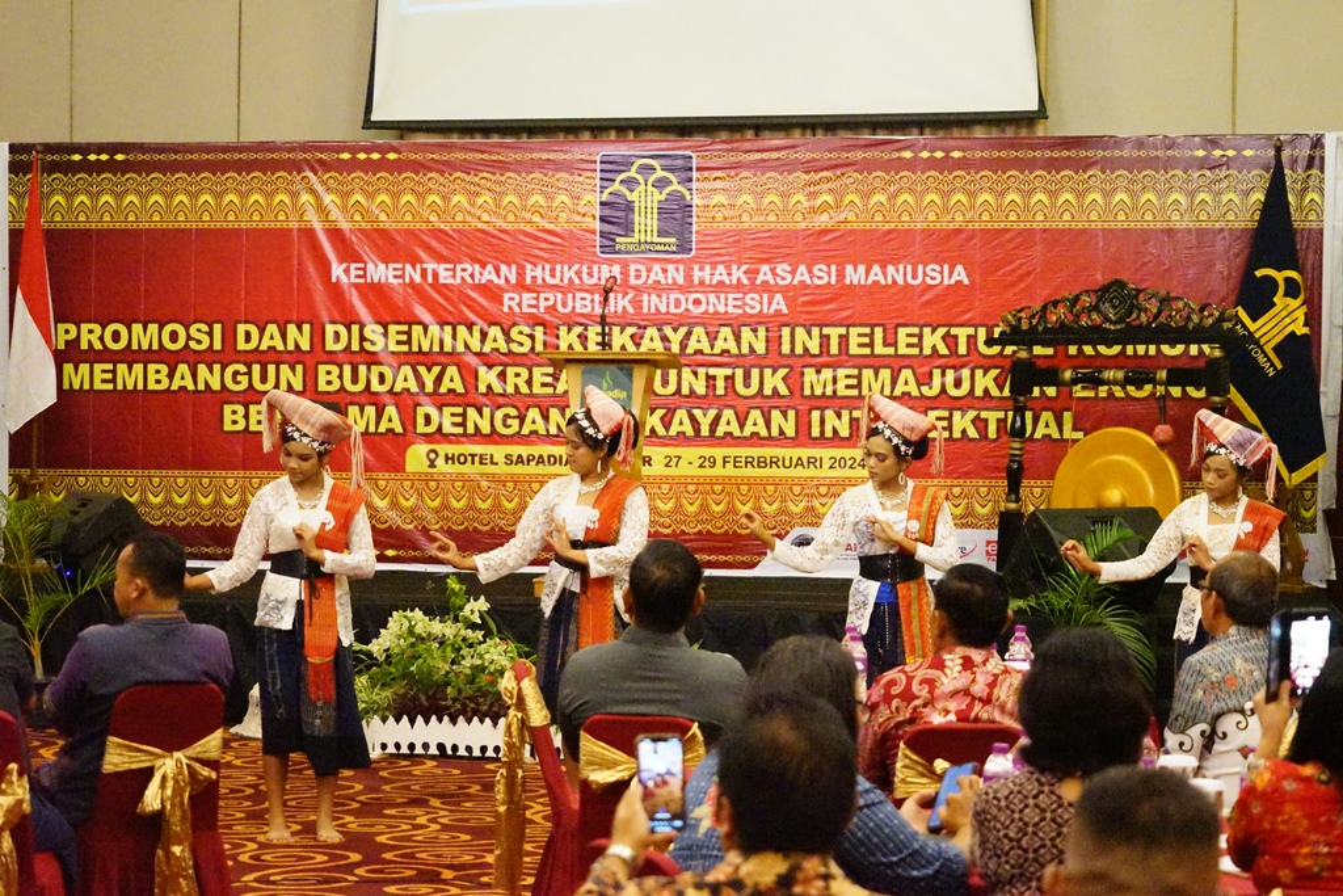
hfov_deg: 24.5
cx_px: 672
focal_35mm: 83
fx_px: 3097
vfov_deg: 16.5
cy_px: 448
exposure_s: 1/100
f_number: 5.6
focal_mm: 83
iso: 25600
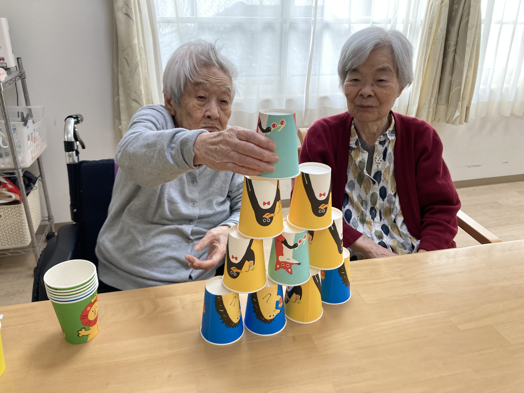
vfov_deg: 49.7
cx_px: 262
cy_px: 196
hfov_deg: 63.4
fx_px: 424
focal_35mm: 28
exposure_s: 1/60
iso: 64
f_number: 1.8
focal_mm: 3.99
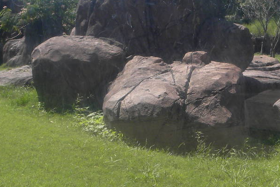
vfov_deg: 18.9
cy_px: 59
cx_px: 165
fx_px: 560
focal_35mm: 72
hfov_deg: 28.0
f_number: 5
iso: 64
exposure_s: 1/213
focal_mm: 4.6
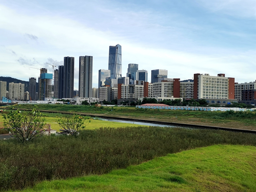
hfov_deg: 49.0
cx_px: 128
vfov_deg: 37.7
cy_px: 96
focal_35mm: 38
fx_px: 281
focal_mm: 5.58
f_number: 1.8
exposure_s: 1/928
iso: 50
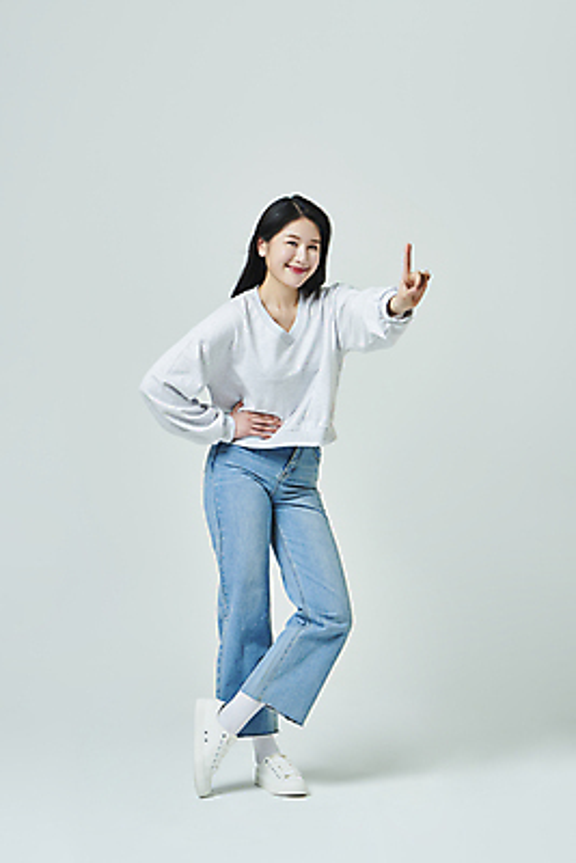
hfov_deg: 19.5
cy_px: 432
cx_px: 288
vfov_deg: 28.8
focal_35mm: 70
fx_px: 1678
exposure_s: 1/125
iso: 100
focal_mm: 70
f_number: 11
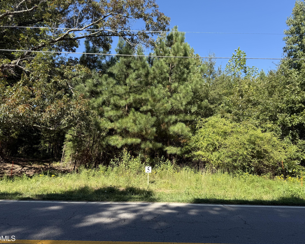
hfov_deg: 65.9
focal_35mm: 26
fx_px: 235
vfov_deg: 54.9
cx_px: 165
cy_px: 123
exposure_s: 1/1464
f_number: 1.78
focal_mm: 6.76
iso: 80
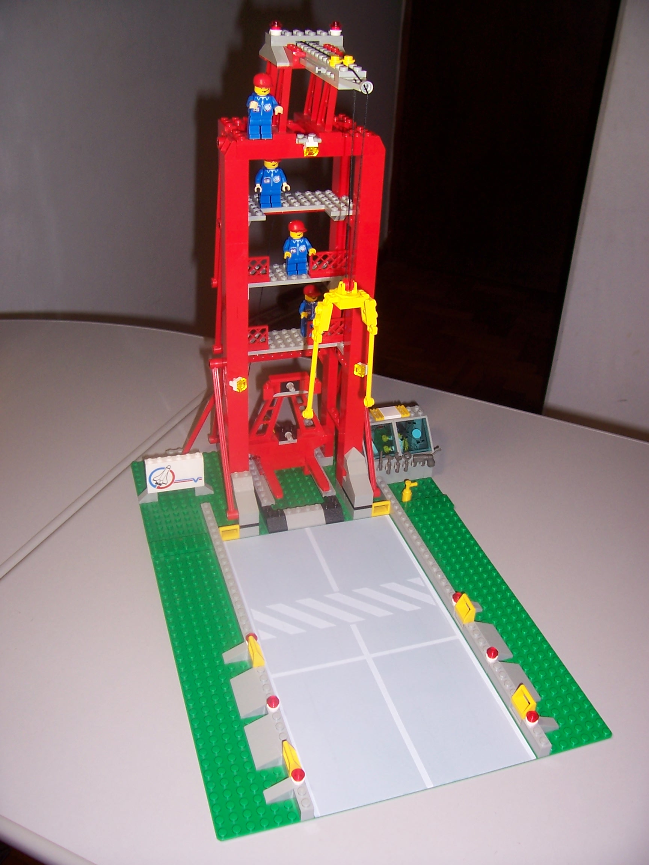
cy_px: 432
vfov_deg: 54.0
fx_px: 850
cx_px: 324
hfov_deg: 41.8
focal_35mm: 34
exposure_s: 1/60
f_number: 2.7
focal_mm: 5.6
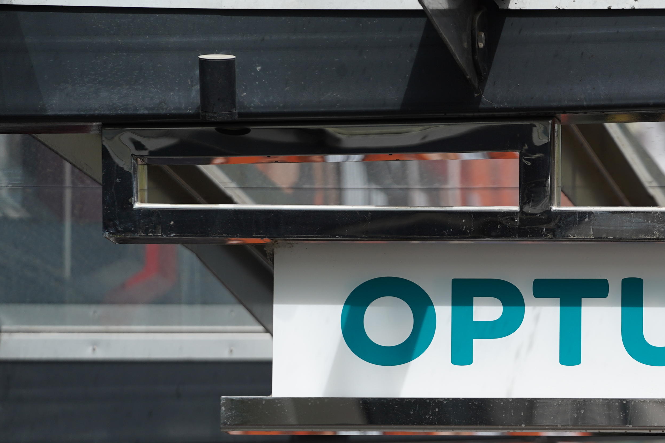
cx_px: 648
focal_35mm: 403
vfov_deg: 3.4
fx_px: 7444
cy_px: 378
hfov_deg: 5.1
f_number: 2.8
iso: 200
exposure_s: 1/2500
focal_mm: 200
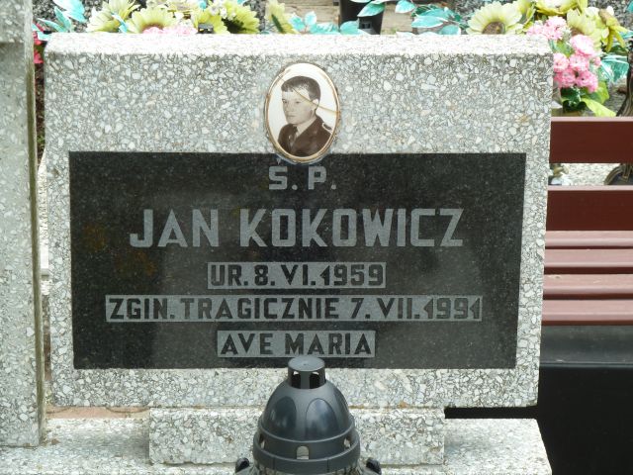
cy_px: 238
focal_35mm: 119
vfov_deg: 12.5
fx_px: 2176
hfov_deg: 16.6
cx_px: 316
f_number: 4.4
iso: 80
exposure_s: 1/100
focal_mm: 19.5
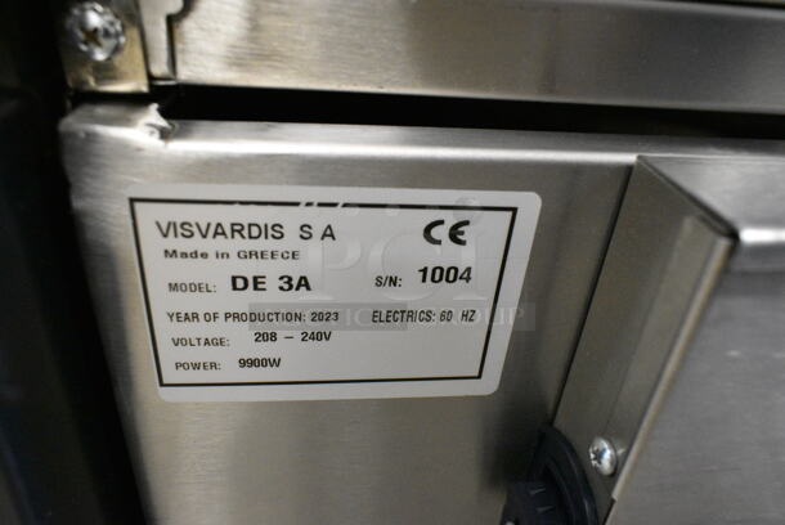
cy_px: 262
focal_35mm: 27
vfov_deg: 48.0
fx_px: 589
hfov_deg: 67.3
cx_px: 392
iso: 6400
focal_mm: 18
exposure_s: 1/100
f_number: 5
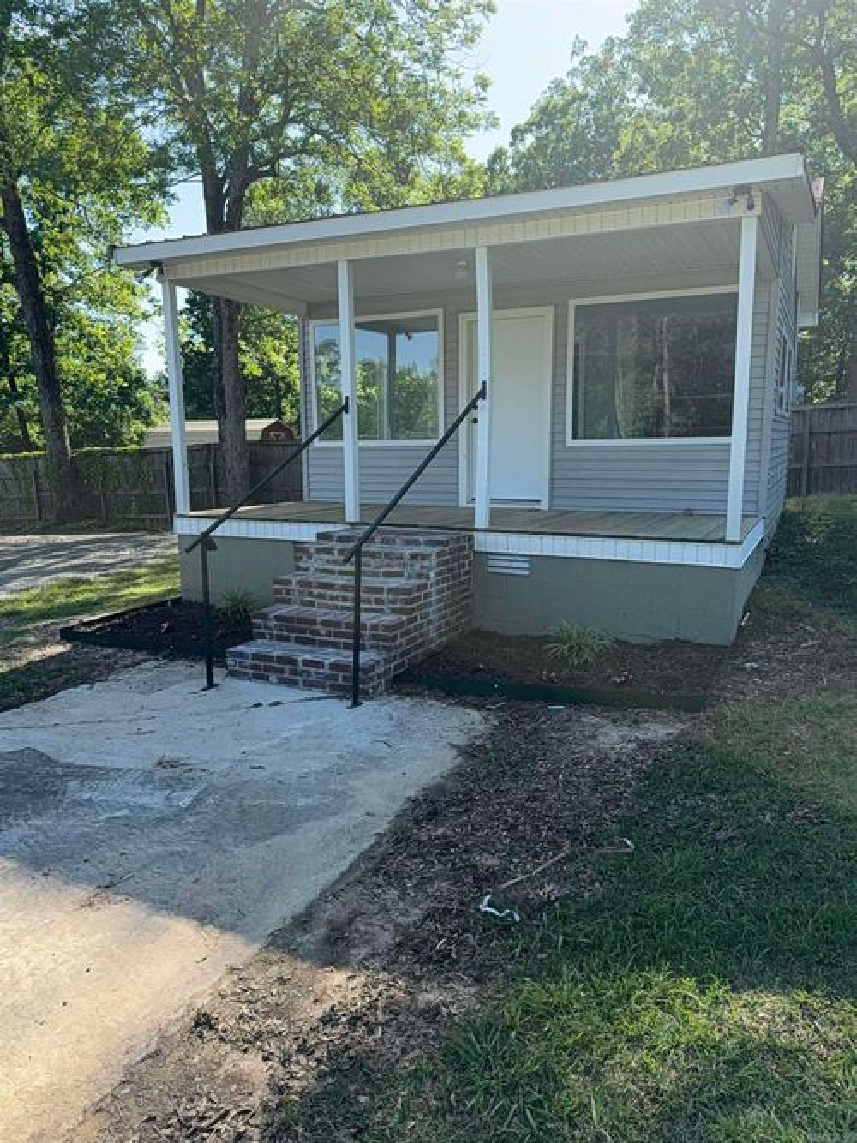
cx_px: 428
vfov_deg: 71.6
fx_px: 792
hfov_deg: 56.8
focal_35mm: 24
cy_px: 572
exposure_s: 1/1553
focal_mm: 6.76
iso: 80
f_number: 1.78
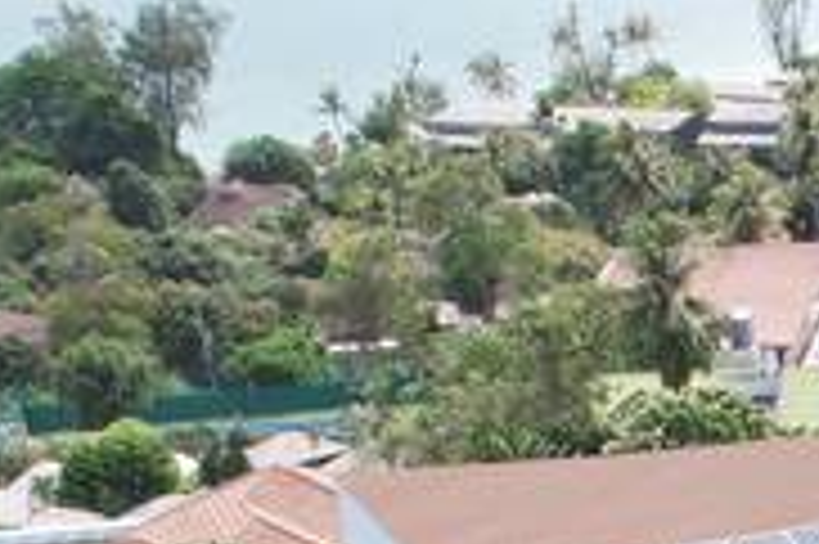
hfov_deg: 14.5
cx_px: 1472
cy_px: 1239
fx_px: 2818
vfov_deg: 9.9
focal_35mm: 124
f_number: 2.8
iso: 120
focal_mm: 8.38
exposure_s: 1/200
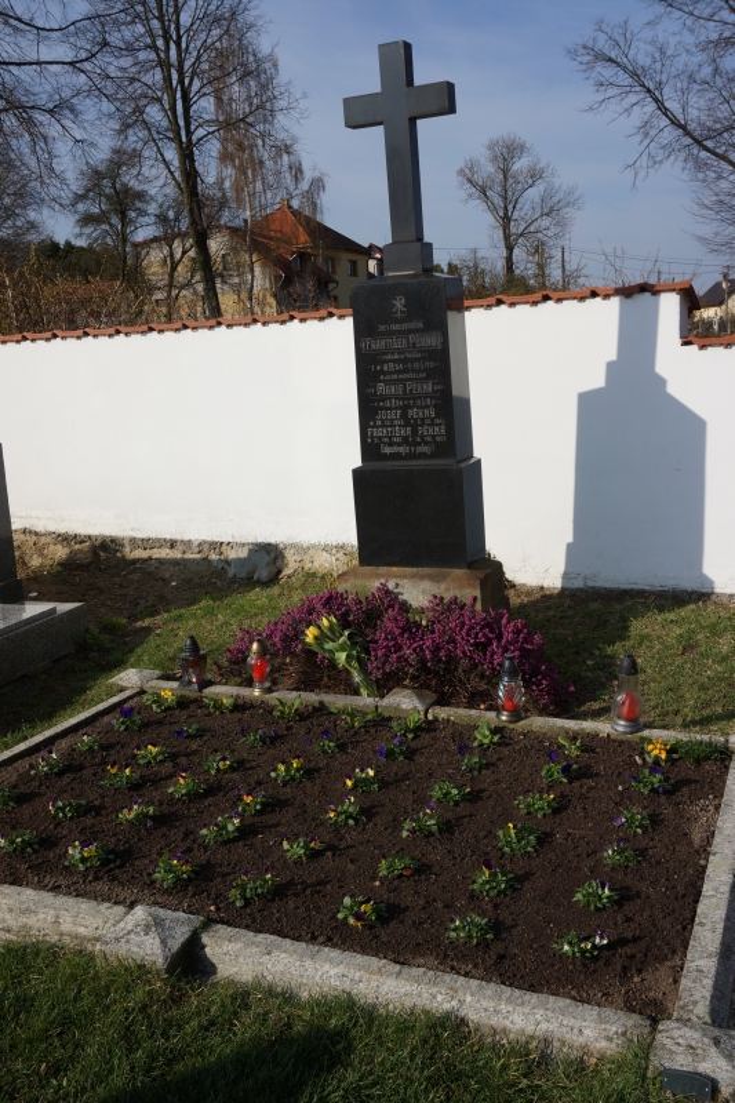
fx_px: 1011
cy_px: 552
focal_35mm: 33
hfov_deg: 40.0
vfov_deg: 57.2
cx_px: 368
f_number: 8
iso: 100
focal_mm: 22
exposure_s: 1/320
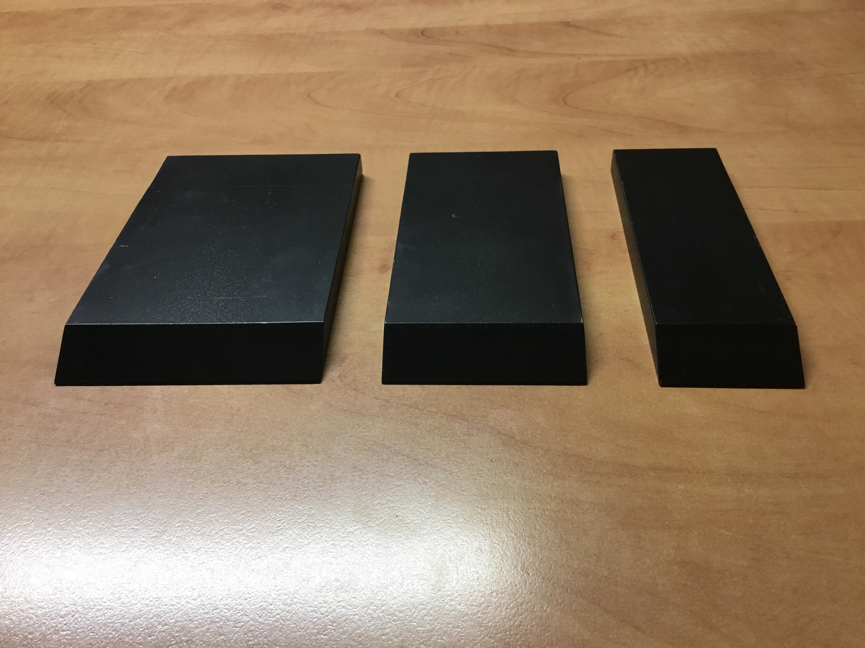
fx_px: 775
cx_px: 432
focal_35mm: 31
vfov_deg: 45.4
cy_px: 324
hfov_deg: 58.4
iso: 64
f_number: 2.4
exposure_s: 1/33
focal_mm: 3.3
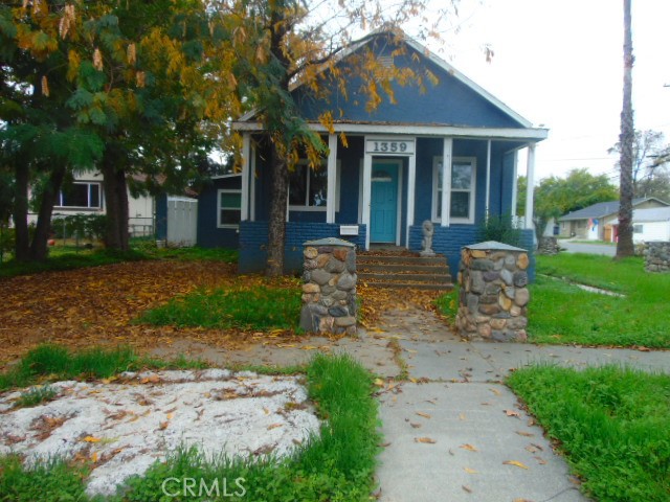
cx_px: 335
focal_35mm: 25
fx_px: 484
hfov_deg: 69.4
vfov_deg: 54.9
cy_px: 251
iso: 80
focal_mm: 4.5
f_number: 3
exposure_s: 1/250
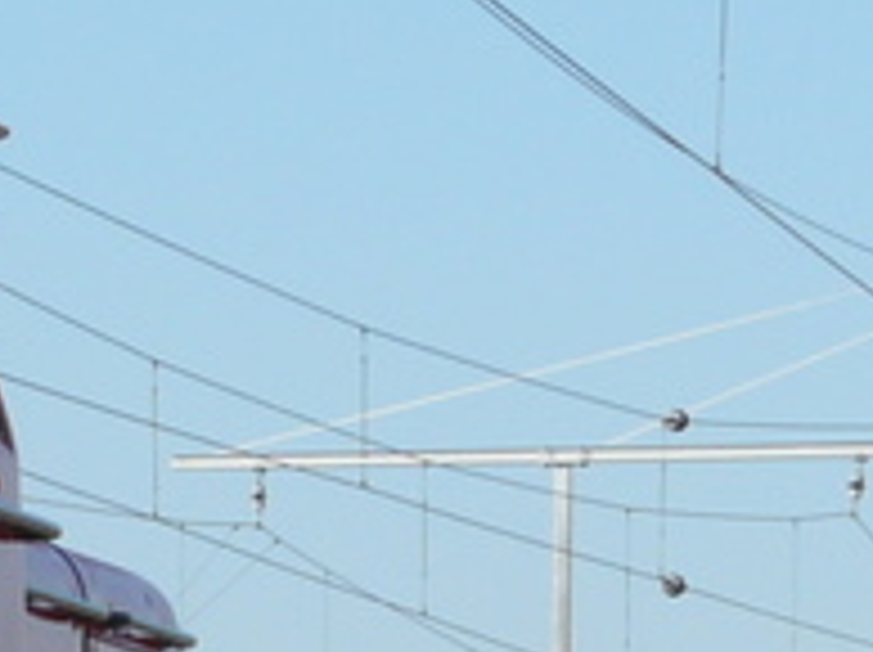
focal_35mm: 418
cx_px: -1202
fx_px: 10529
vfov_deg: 3.5
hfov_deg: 4.6
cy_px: 1057
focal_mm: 13.3
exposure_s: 1/400
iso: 100
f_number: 5.6
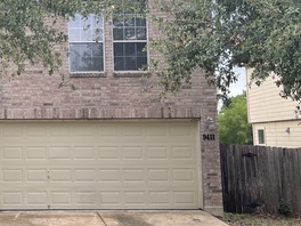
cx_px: 1
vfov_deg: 23.1
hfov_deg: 28.8
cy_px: 65
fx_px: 548
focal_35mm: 63
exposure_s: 1/625
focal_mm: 5.1
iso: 32
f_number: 1.6
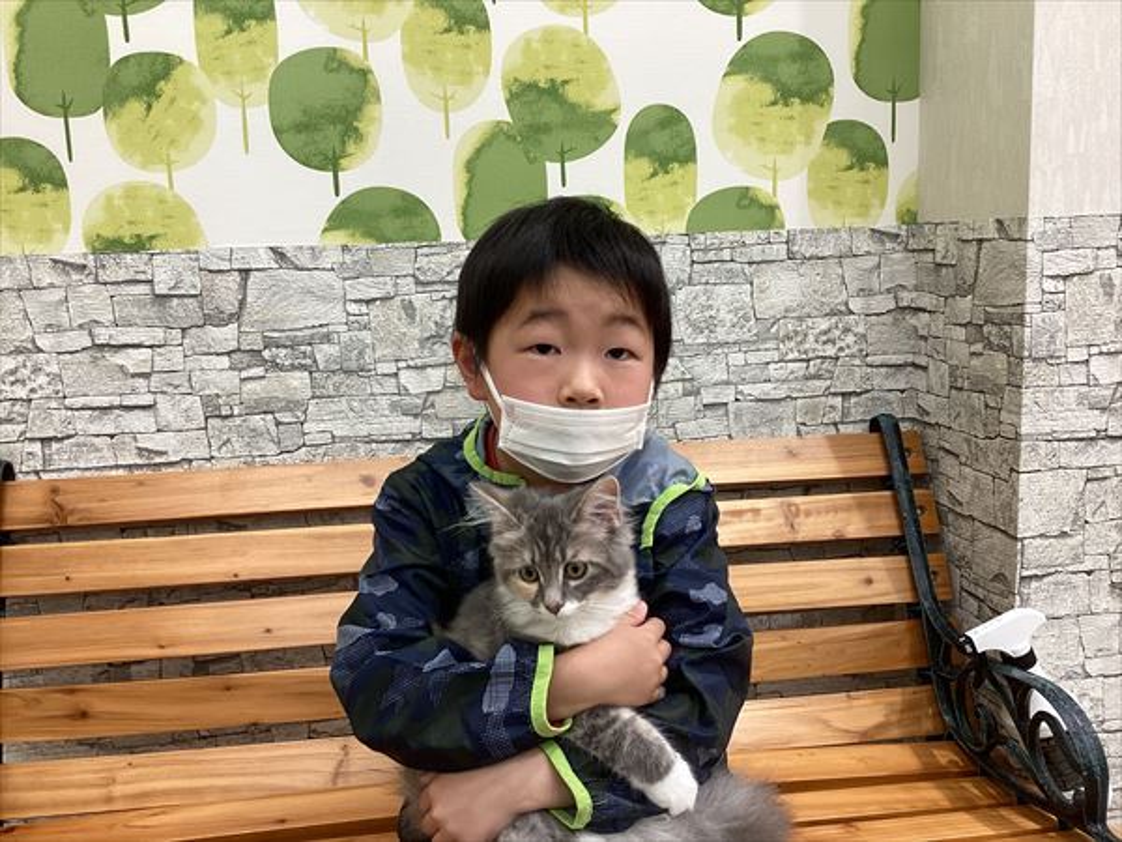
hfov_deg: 58.4
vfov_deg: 45.4
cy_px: 421
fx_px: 1005
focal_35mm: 31
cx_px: 561
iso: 80
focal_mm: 3.3
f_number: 2.4
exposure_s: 1/120
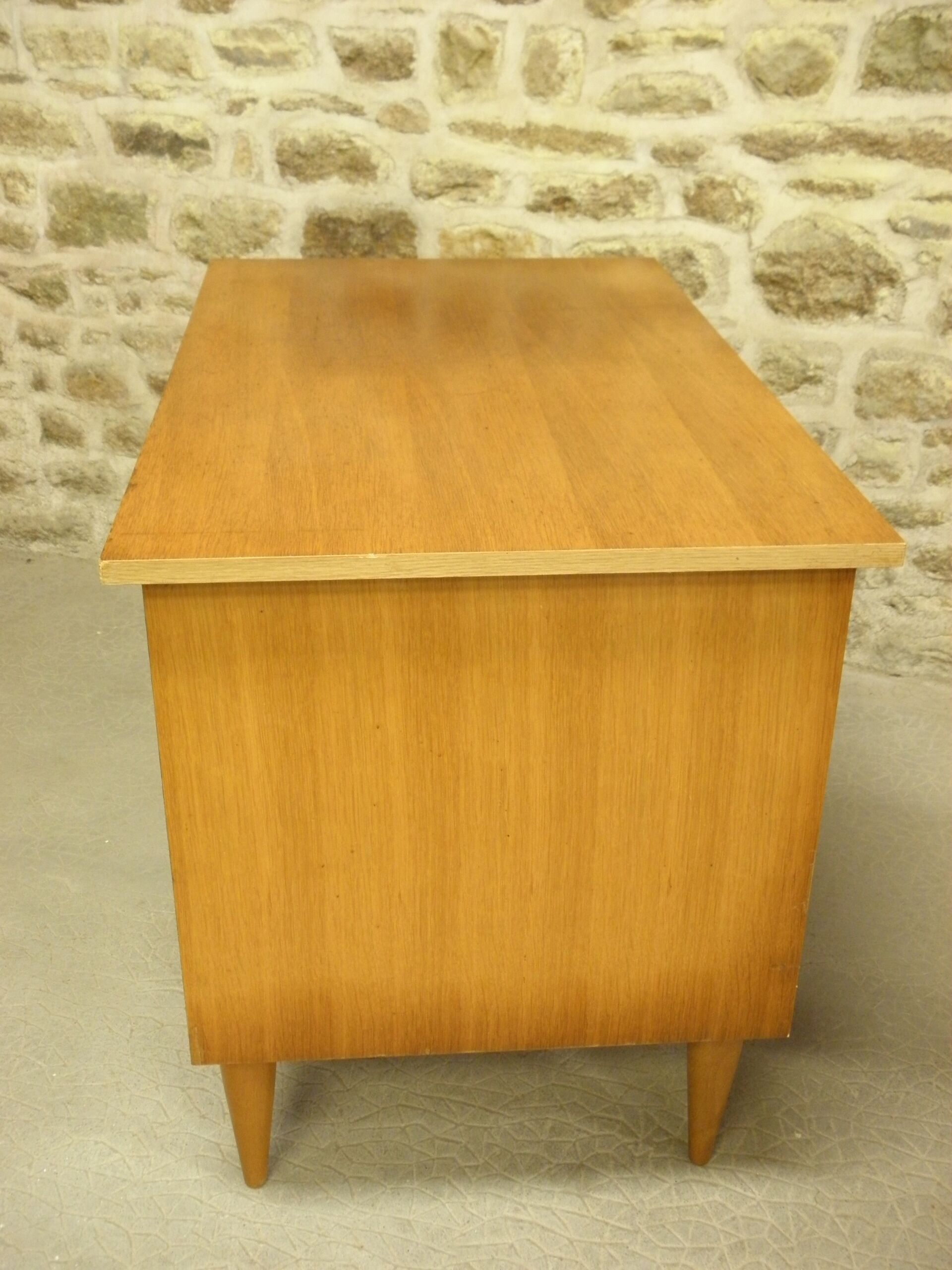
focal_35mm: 38
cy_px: 635
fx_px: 1393
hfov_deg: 37.7
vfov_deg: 49.0
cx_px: 476
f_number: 3.7
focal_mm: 6.8
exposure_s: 1/8
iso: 320
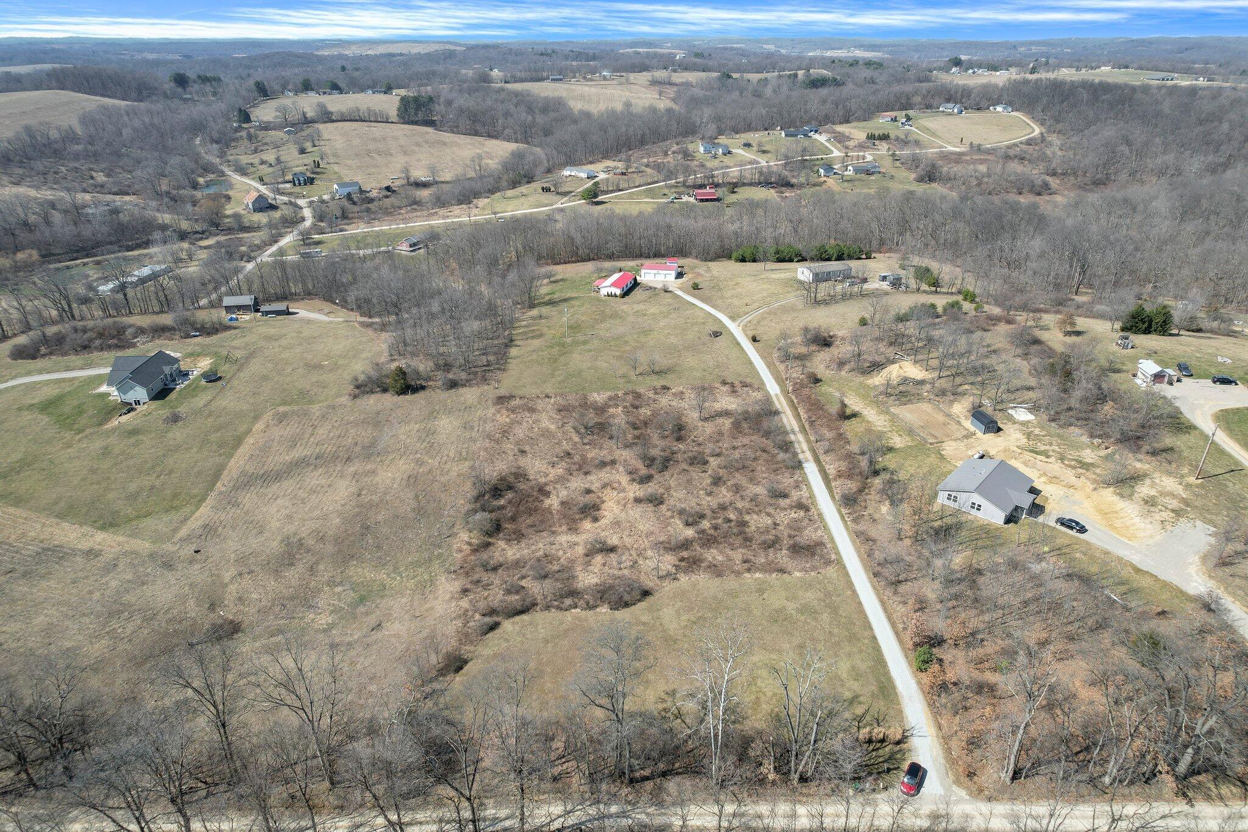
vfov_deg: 57.2
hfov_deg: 78.6
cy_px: 416
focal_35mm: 22
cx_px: 624
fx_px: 763
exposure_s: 1/1500
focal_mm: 8.38
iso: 110
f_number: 2.8
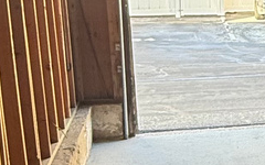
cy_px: 75
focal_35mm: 95
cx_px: 378
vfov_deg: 13.8
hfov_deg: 19.5
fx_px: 686
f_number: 2.2
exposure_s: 1/120
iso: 80
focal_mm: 2.22
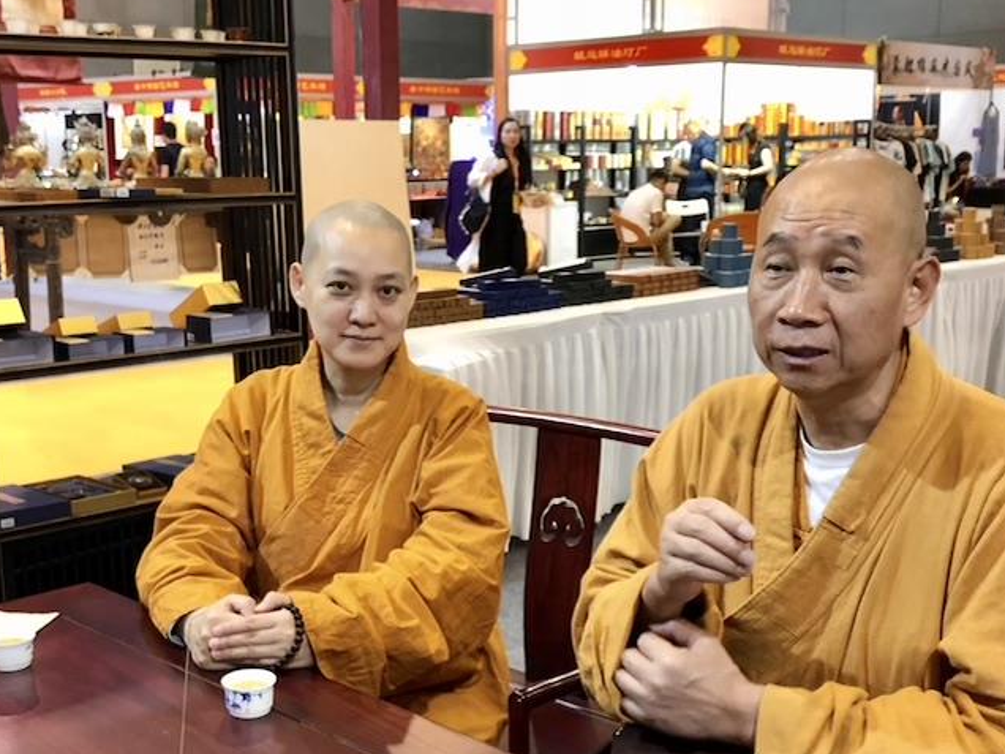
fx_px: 1365
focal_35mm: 47
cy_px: 481
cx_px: 456
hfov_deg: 40.4
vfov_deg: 30.7
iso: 64
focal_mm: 3.99
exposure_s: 1/17
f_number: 1.8
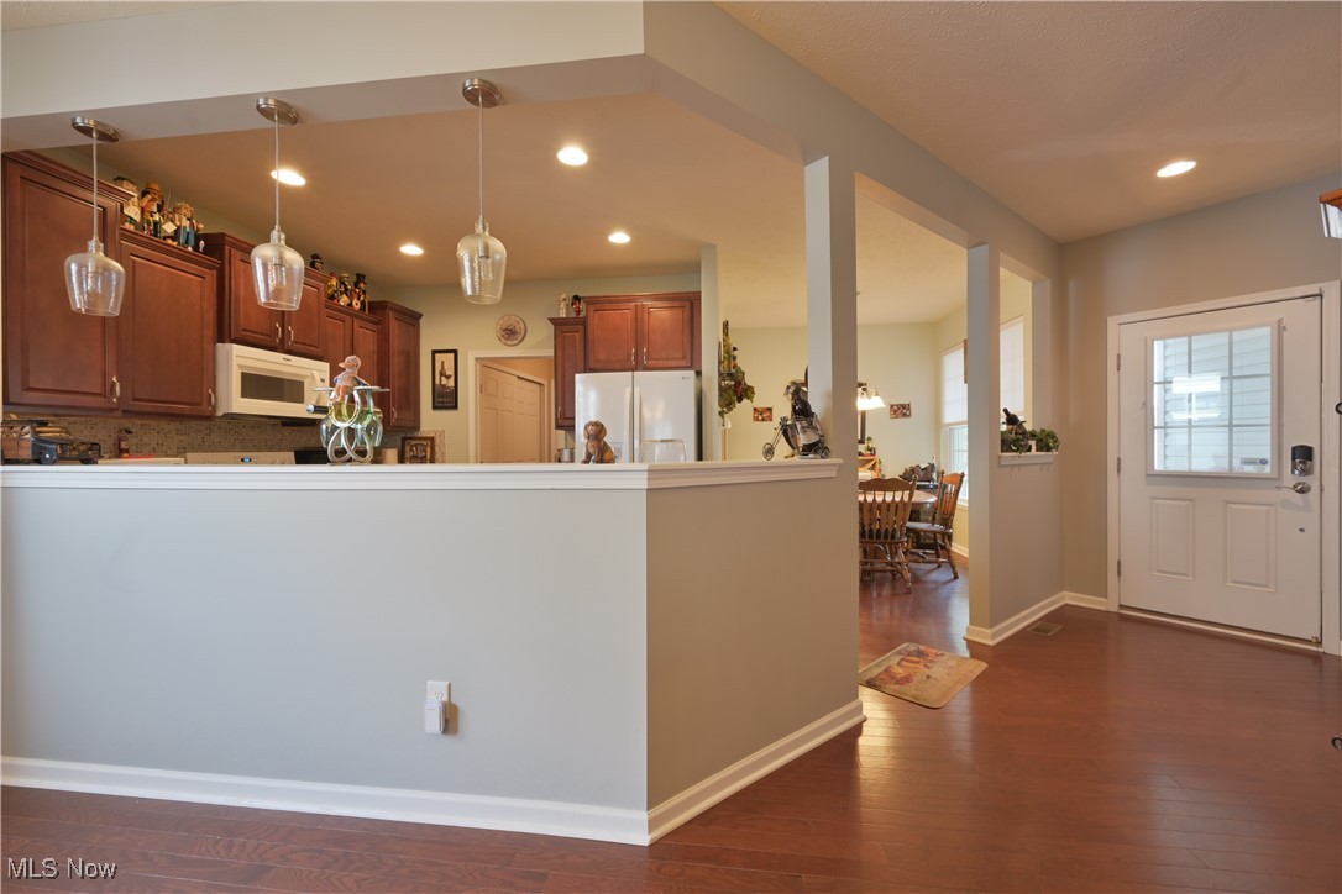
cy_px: 447
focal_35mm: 14
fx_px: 522
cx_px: 671
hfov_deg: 104.3
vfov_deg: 81.2
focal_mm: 14
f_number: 9
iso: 320
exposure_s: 1/4
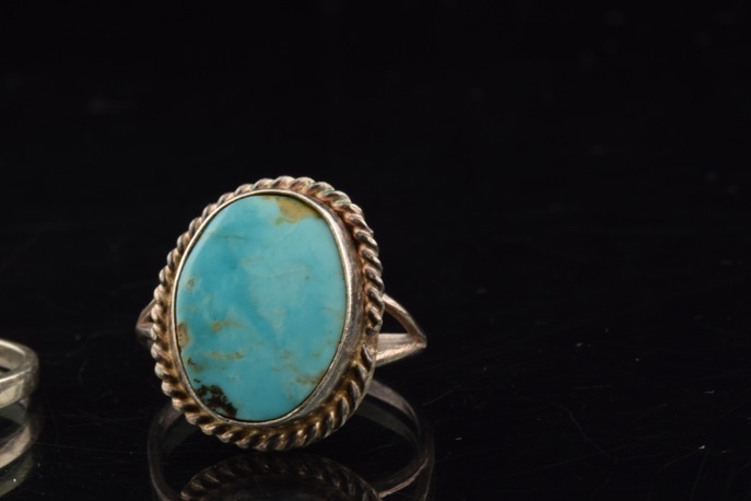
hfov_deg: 15.6
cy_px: 304
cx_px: 240
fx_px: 2733
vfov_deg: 10.5
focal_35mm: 131
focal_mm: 60
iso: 100
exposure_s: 1/125
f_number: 22
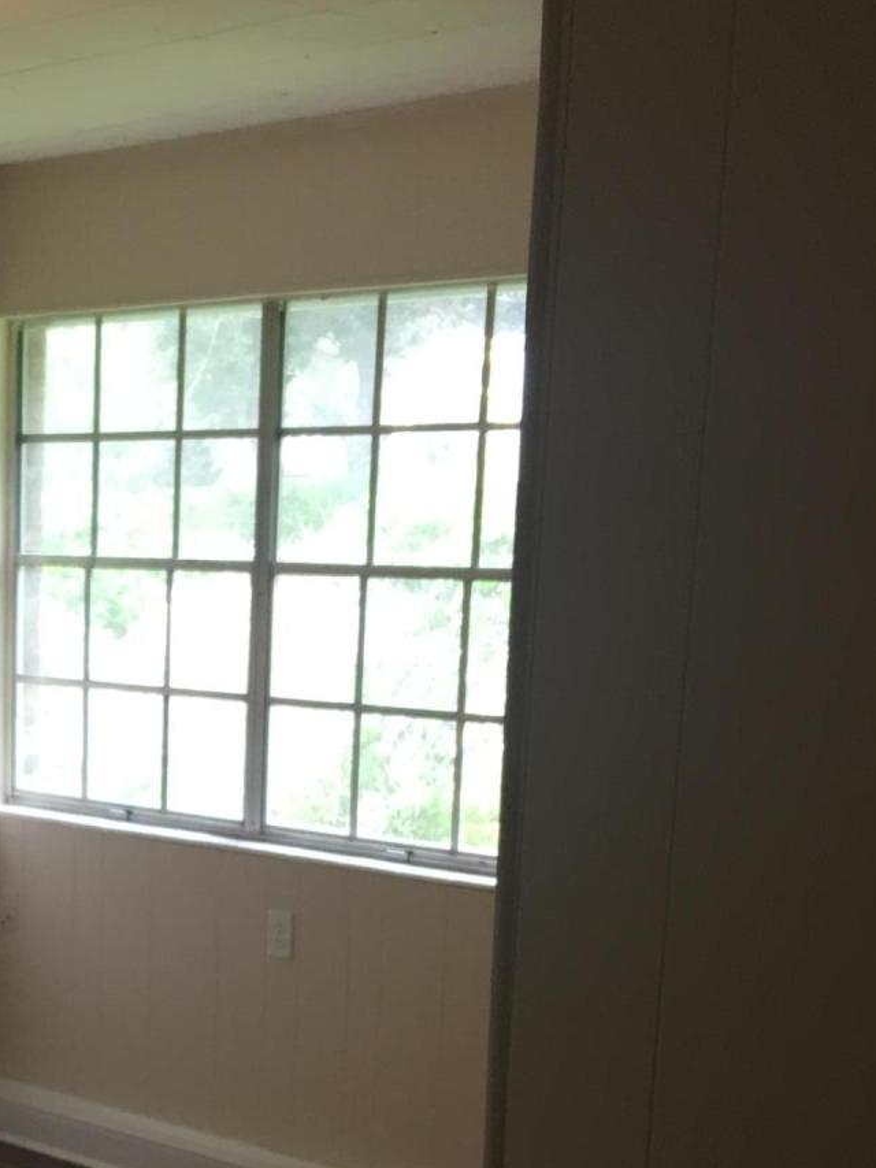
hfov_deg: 20.5
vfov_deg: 27.8
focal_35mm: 68
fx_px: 2294
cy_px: 995
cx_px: -115
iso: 32
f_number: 2.2
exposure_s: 1/30
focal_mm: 4.15
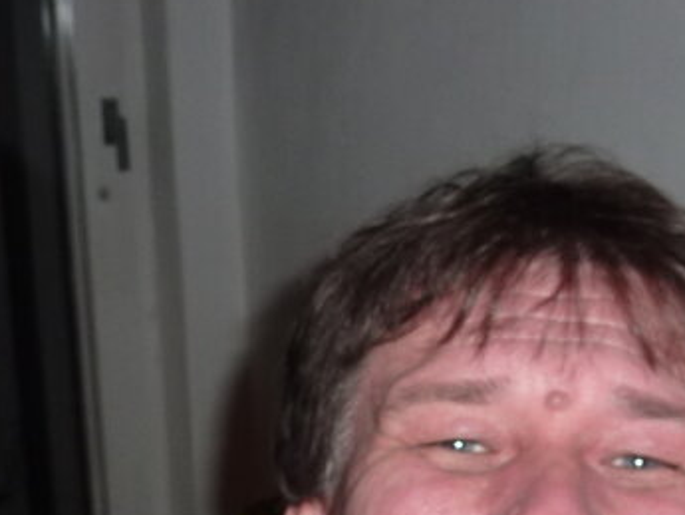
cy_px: 581
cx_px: 437
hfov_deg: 22.4
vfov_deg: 16.4
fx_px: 1722
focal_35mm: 87
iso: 100
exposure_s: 1/30
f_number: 4
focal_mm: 4.1
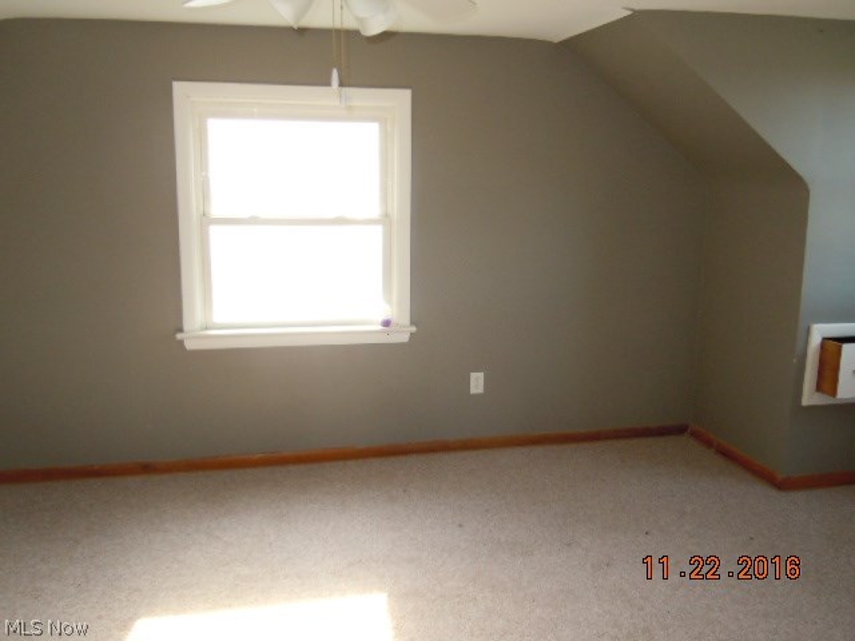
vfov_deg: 46.8
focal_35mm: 30
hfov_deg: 60.0
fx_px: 741
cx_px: 428
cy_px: 320
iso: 400
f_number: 3.5
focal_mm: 5.4
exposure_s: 1/80
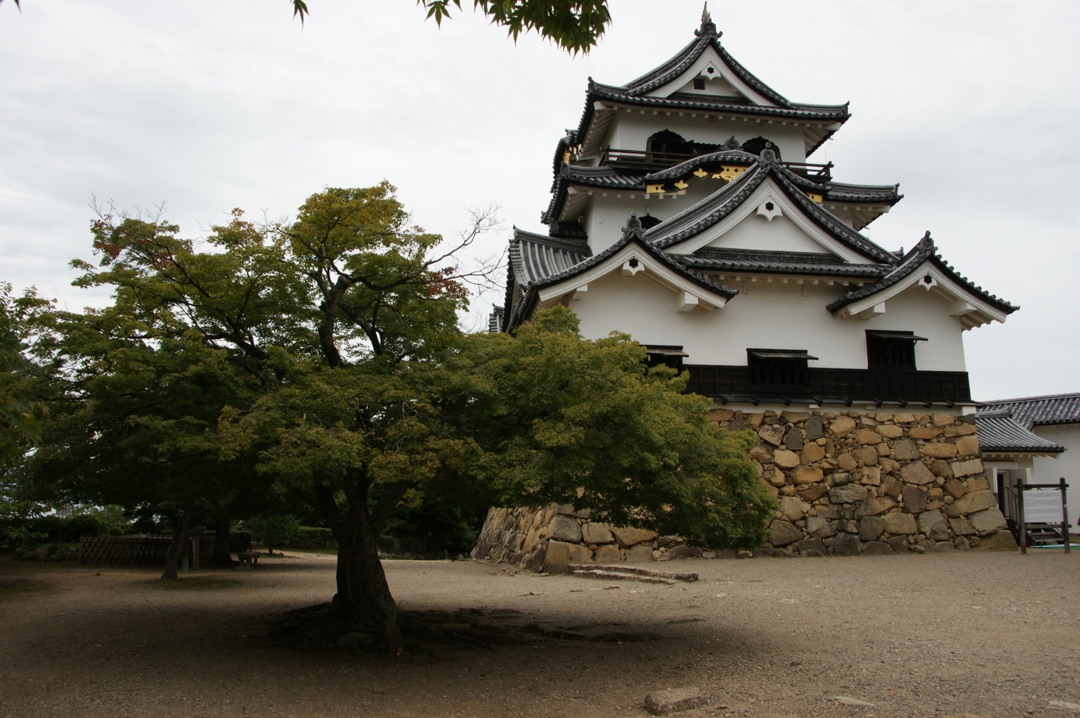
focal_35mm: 27
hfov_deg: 67.4
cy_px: 359
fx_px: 809
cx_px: 540
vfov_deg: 47.9
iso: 100
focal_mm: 18
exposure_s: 1/80
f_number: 10
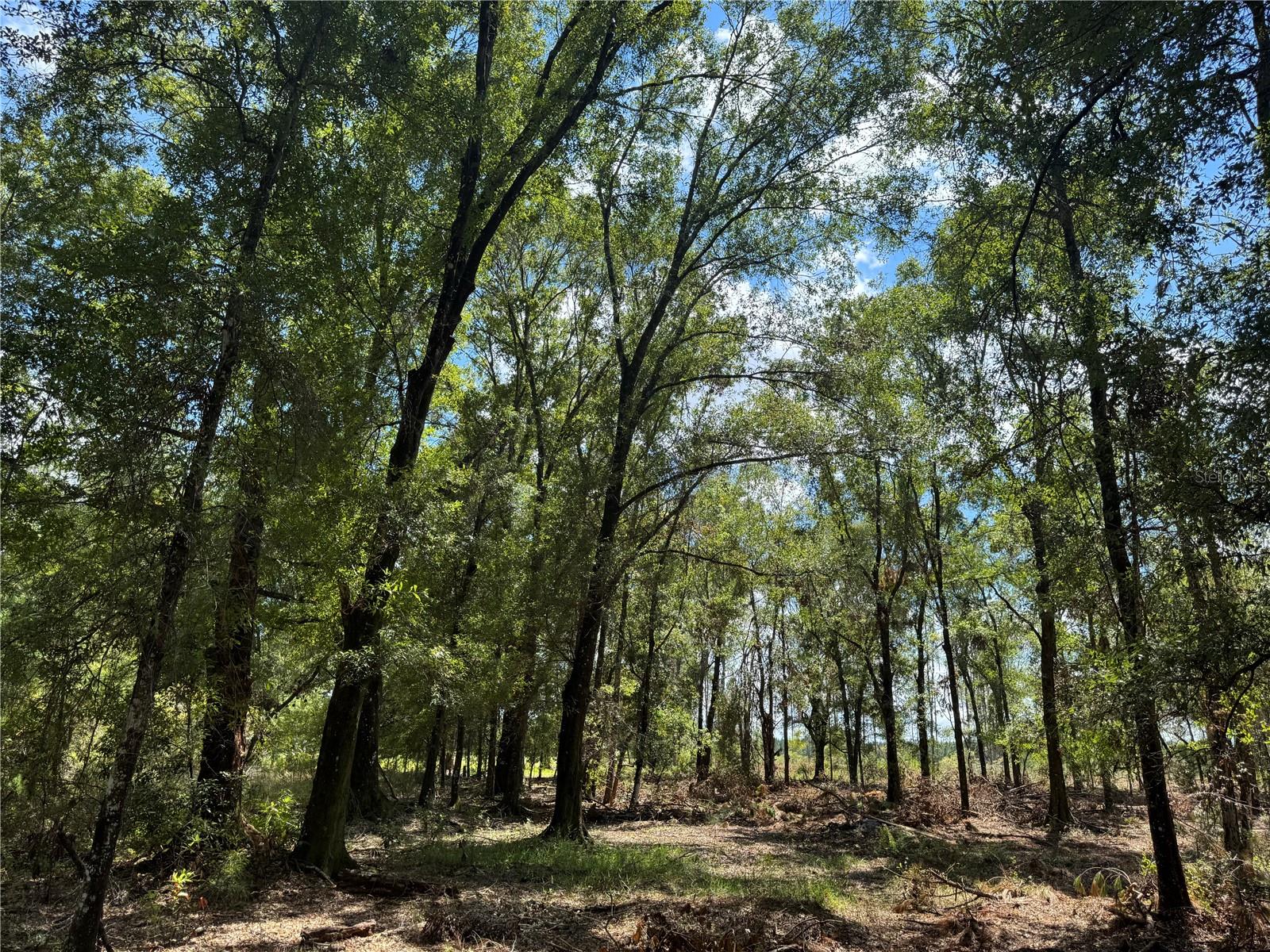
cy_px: 476
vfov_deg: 56.8
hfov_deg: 71.6
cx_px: 635
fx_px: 881
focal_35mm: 24
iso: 80
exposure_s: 1/1172
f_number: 1.78
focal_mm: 6.76
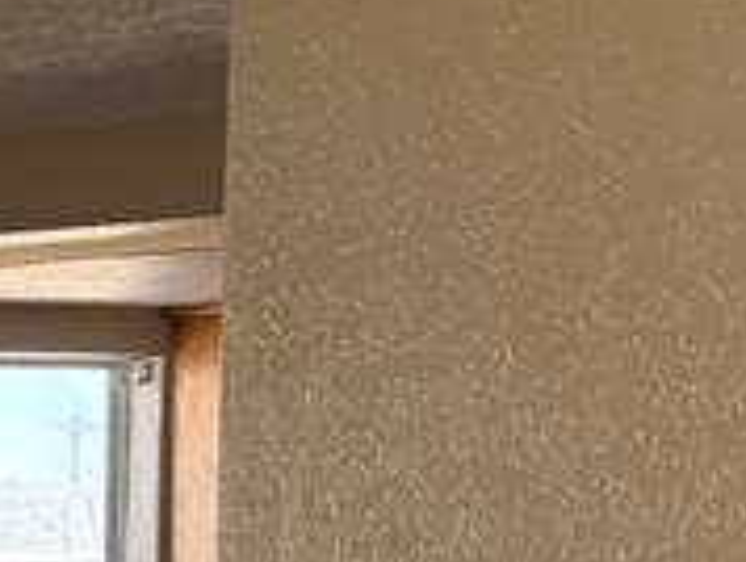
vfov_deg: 10.4
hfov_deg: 12.5
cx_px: -780
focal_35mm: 138
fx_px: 2978
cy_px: 839
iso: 160
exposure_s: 1/230
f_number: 1.78
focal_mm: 6.76
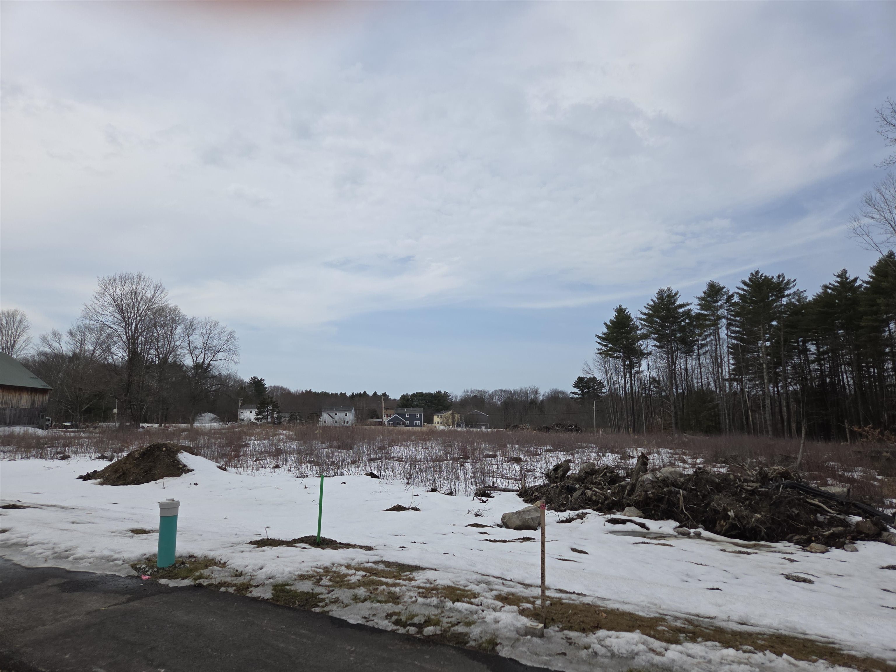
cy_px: 336
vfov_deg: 58.9
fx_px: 595
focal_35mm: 23
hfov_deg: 73.9
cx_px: 448
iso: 25
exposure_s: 1/2558
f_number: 1.8
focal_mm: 5.4
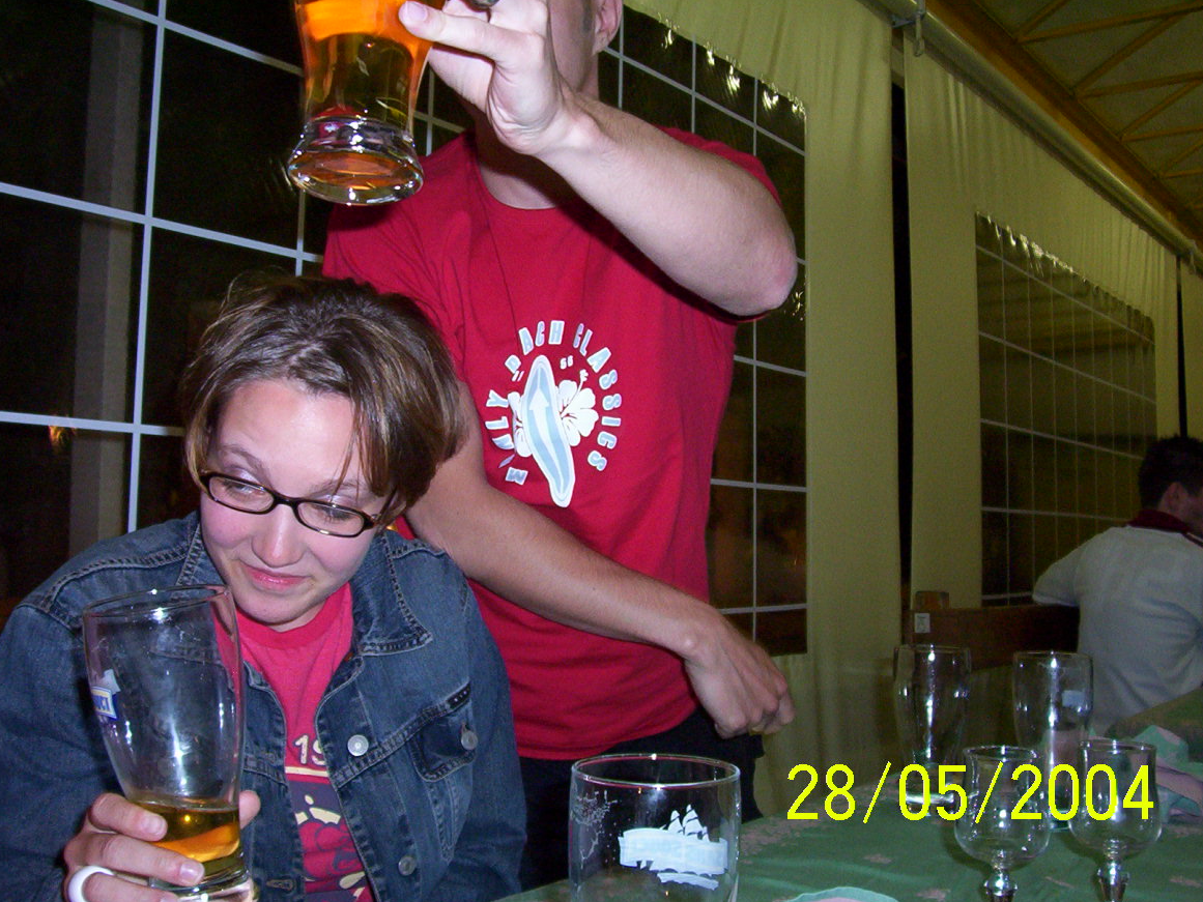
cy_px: 452
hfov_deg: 42.9
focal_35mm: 44
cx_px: 605
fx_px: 1529
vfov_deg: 32.9
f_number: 2.73
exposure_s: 1/60
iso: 140
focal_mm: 5.77
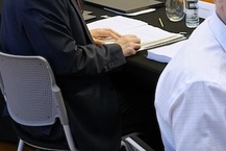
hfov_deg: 17.3
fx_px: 735
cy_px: 7
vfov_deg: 11.6
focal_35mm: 117
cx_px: 199
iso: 4000
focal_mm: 35
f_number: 3.5
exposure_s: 1/200
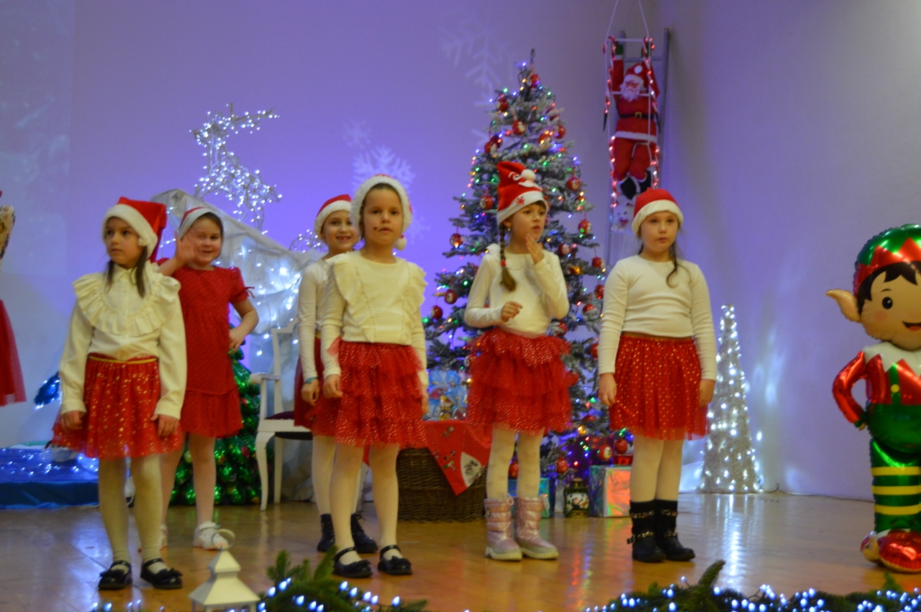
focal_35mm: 57
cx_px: 460
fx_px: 1457
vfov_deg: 23.7
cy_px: 306
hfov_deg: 35.1
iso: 1000
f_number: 4.8
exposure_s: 1/60
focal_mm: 38
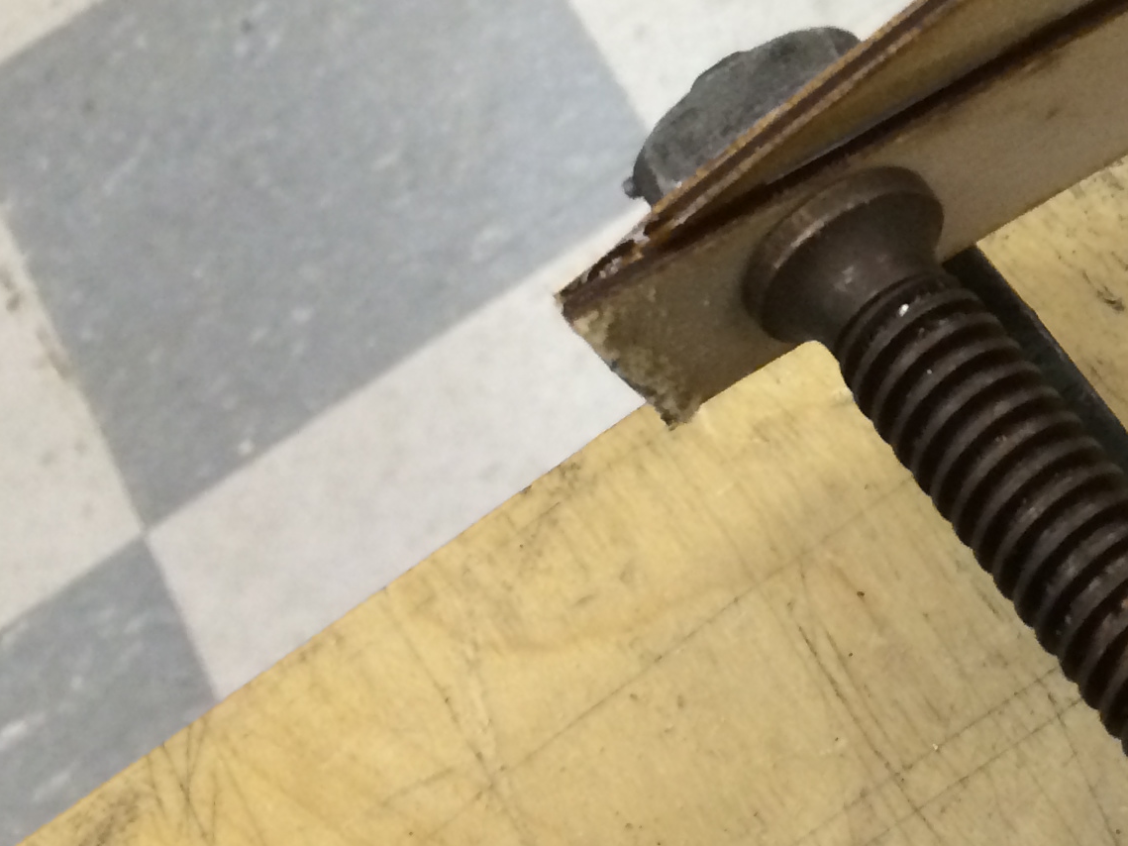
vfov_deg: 16.8
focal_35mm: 86
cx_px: 1421
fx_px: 2802
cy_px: 24
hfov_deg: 20.9
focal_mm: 4.12
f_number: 2.2
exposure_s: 1/30
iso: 64
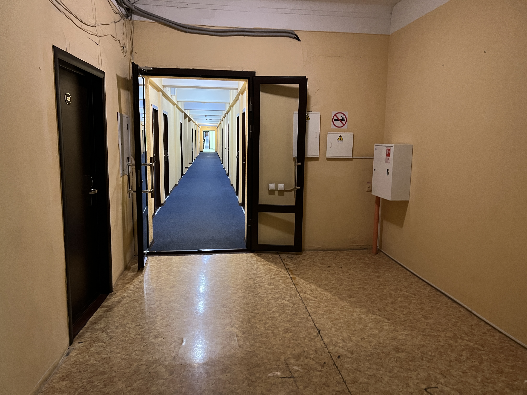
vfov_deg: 53.1
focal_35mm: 26
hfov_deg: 67.3
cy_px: 198
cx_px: 264
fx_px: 396
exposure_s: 1/33
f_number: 1.5
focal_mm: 5.7
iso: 500
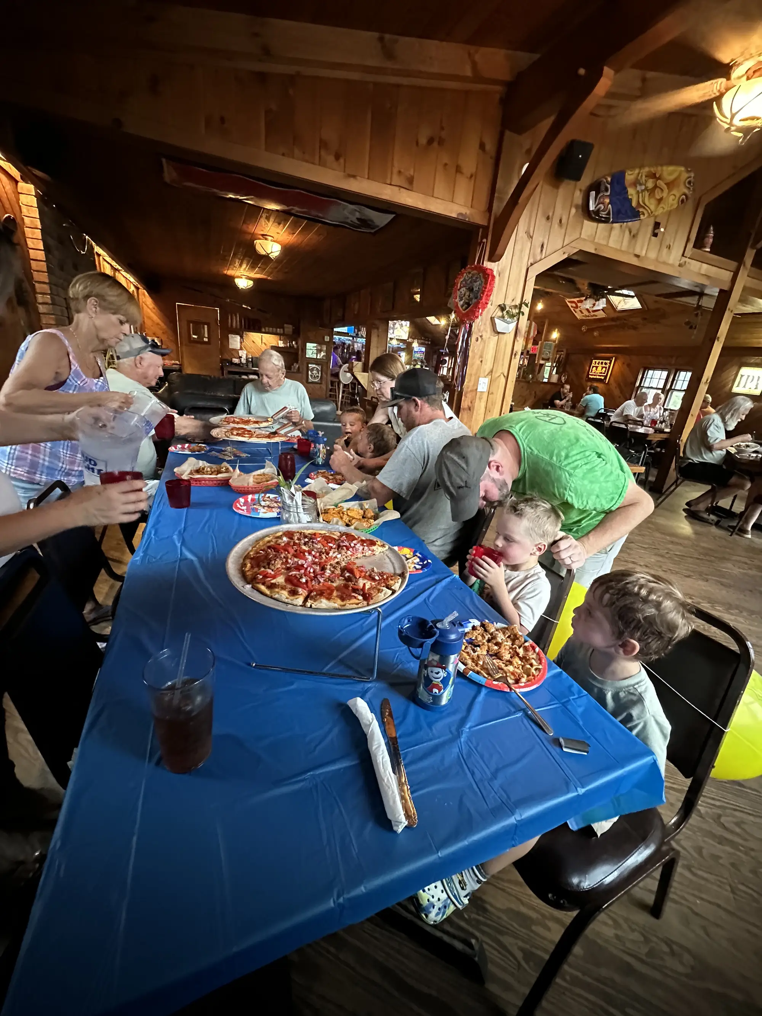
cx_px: 381
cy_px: 508
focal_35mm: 14
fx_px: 411
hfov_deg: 85.7
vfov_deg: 102.1
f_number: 2.2
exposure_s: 1/40
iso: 1000
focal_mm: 2.22
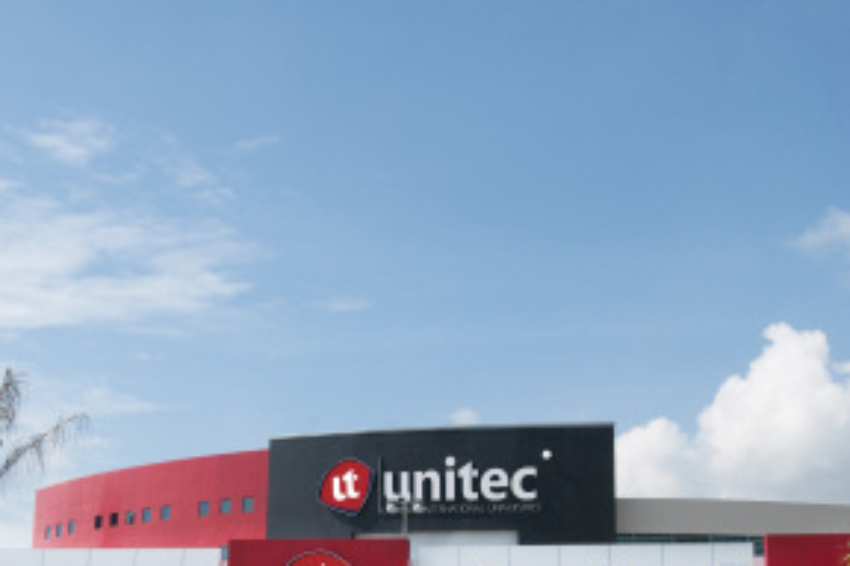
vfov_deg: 22.3
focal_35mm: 60
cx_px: 443
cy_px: 453
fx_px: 1417
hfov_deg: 33.4
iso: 500
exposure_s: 1/800
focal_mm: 24
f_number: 14
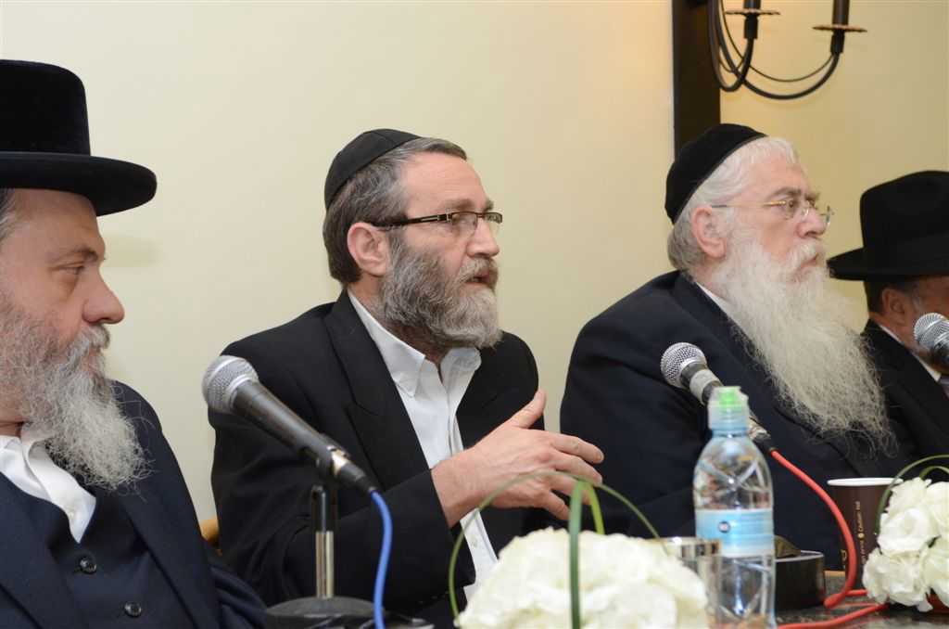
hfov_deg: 24.7
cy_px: 314
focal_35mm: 82
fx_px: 2170
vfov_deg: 16.5
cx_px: 474
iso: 1000
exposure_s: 1/125
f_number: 5
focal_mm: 55
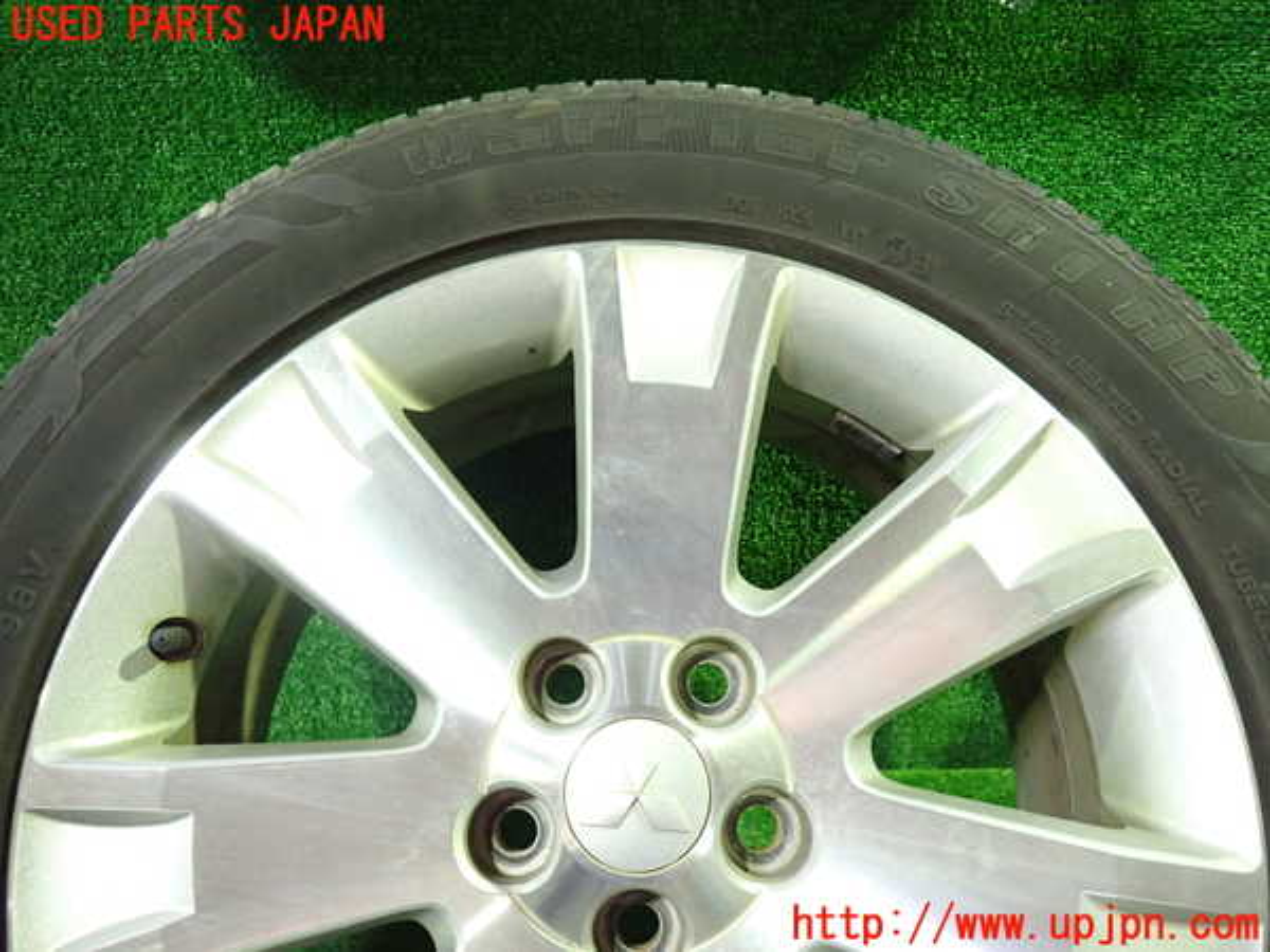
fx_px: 917
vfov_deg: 54.9
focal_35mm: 25
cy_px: 476
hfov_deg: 69.4
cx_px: 635
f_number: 2
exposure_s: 1/30
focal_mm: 4.5
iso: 640
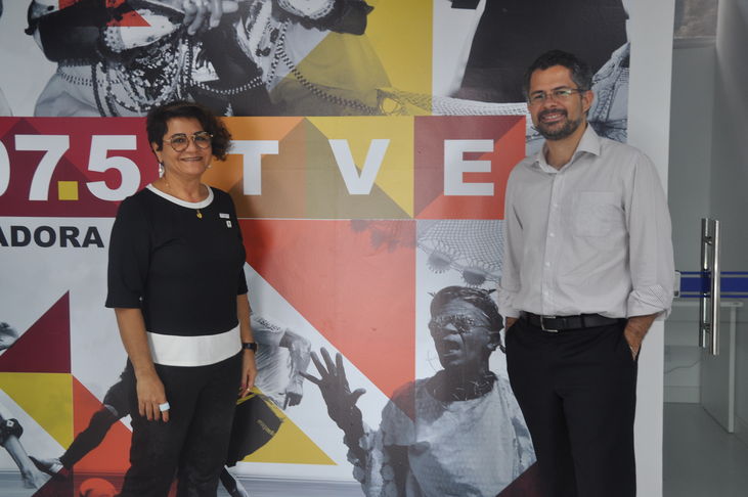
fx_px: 872
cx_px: 374
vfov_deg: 31.8
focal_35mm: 42
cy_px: 248
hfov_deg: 46.4
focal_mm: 28
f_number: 4.5
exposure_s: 1/20
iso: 400
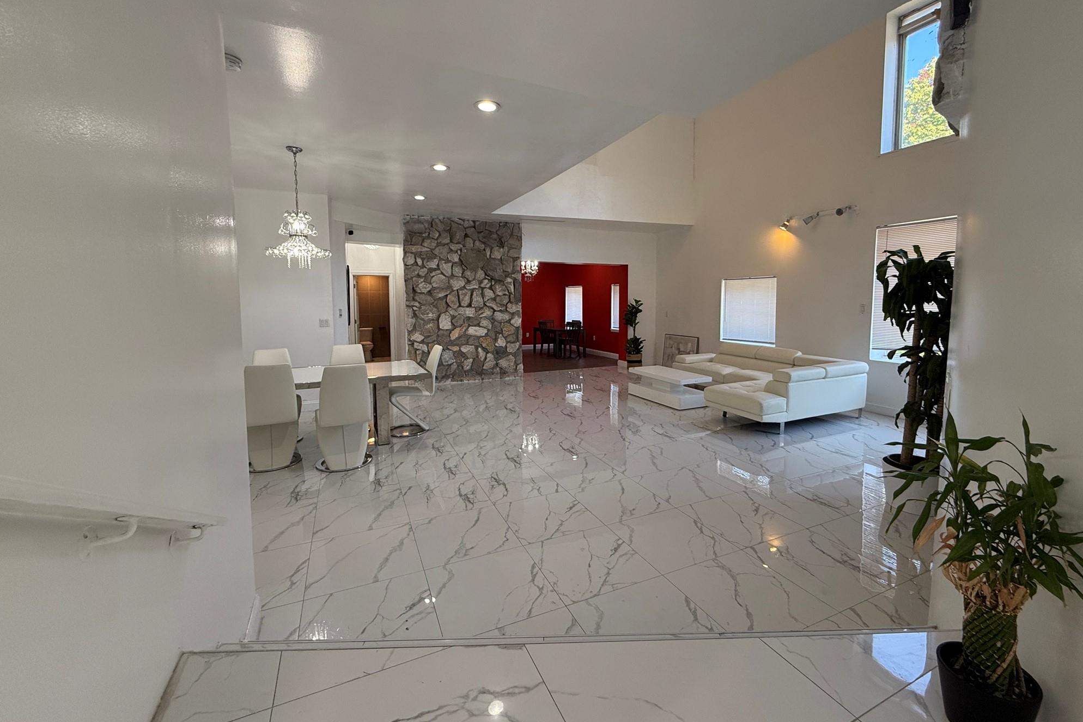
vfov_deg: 77.2
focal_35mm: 15
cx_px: 553
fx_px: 451
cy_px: 331
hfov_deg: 100.4
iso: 125
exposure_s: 1/120
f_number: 2.2
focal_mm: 2.22
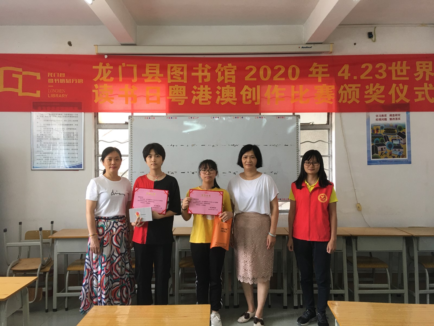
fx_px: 364
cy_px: 163
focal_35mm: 29
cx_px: 217
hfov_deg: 61.7
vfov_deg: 48.2
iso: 40
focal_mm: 4.15
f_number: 2.2
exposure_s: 1/33
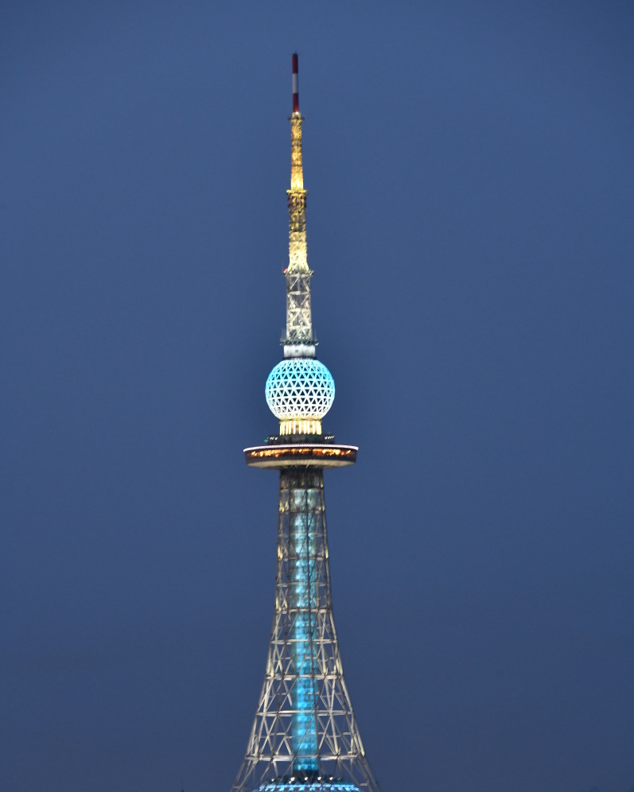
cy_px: 459
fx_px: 6895
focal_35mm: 294
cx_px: 317
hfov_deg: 5.3
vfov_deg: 6.6
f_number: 10
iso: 1600
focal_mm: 260
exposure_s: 1/15
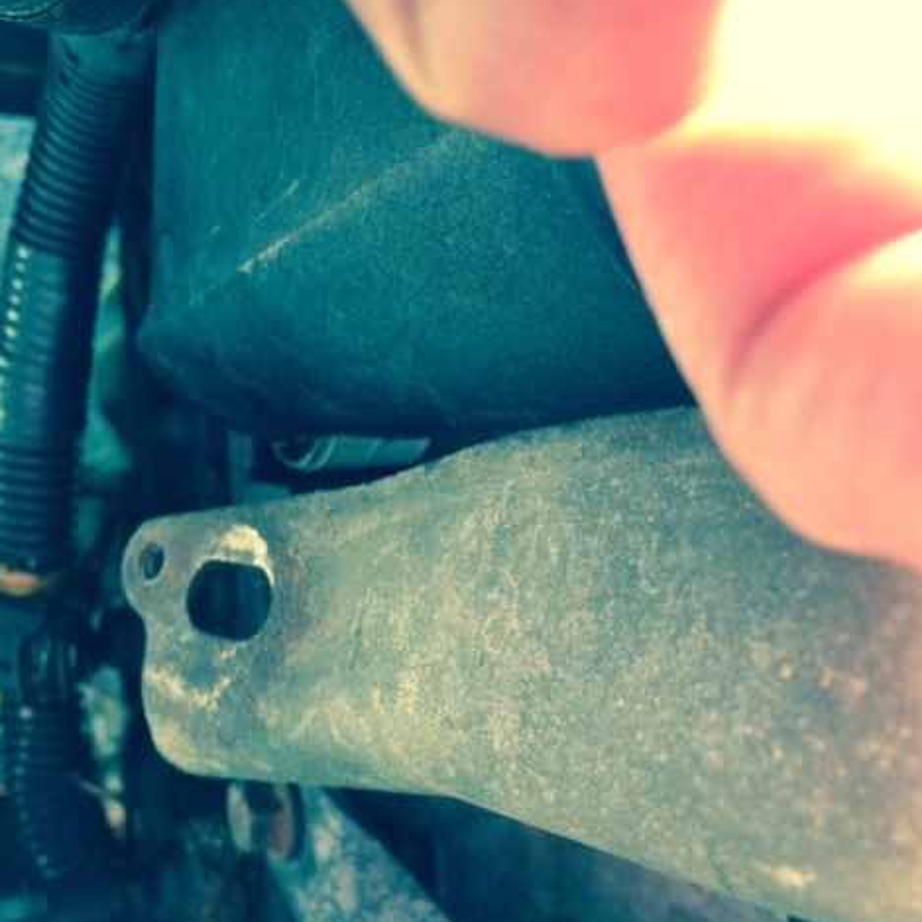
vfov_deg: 47.1
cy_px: 525
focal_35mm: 35
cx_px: 456
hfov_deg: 47.2
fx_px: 1055
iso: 160
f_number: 2.2
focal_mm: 4.15
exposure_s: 1/30
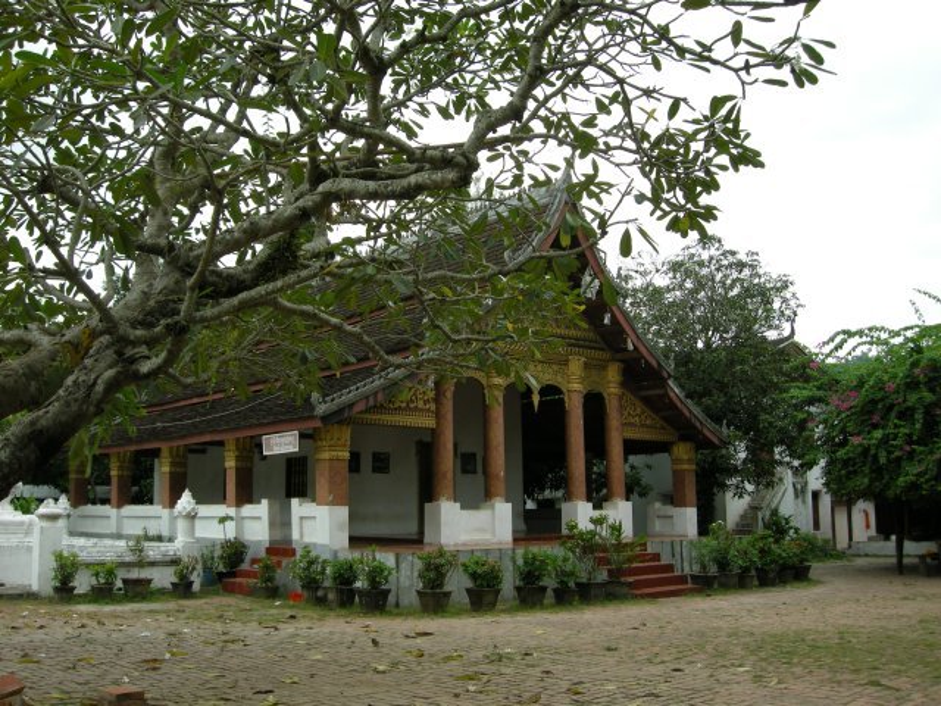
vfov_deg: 39.7
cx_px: 470
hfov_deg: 51.4
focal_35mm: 36
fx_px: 979
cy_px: 353
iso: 64
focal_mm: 7.5
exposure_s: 1/143
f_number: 4.8
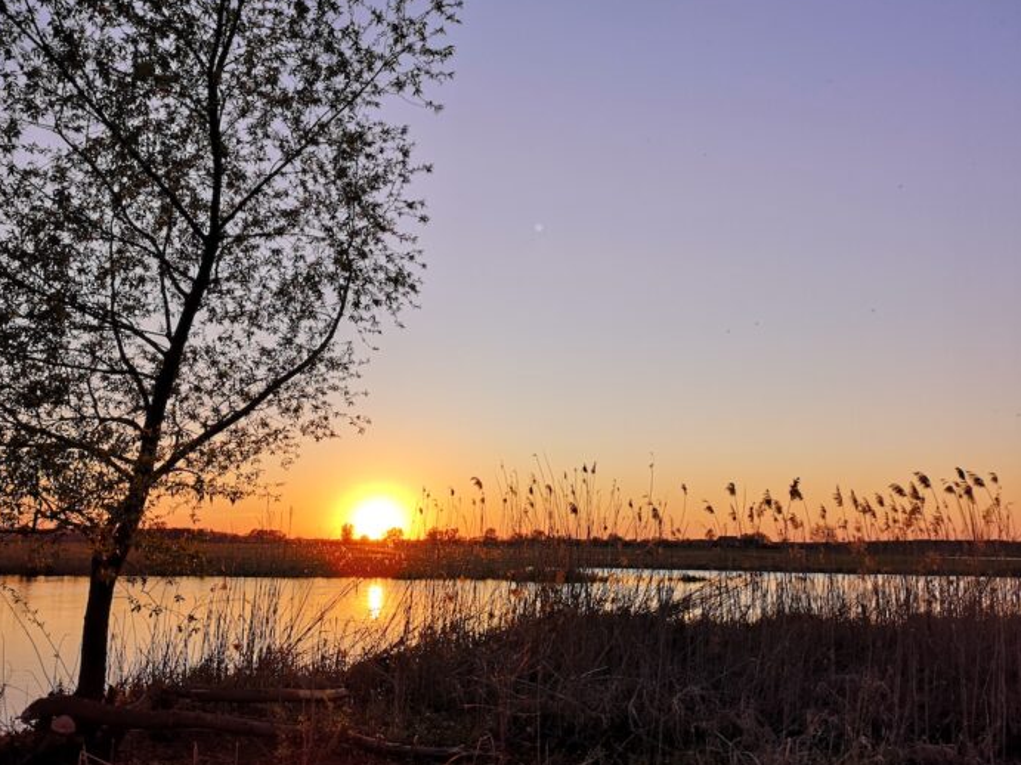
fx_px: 885
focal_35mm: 30
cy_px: 382
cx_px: 458
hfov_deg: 59.8
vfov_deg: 46.8
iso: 50
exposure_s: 1/1036
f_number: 1.8
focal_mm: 3.95
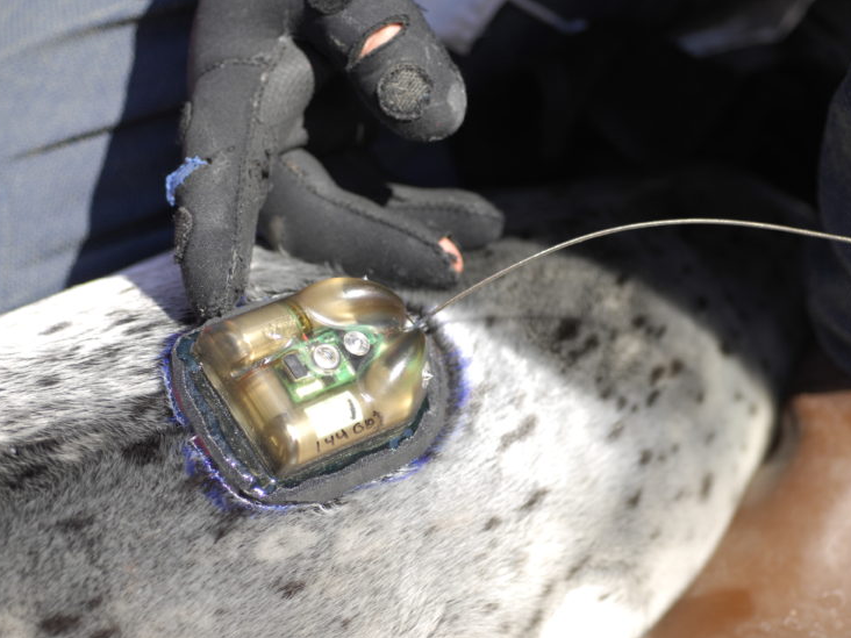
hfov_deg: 20.0
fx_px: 2409
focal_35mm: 98
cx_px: 453
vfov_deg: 15.1
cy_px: 319
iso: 100
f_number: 3.2
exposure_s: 1/640
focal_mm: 60
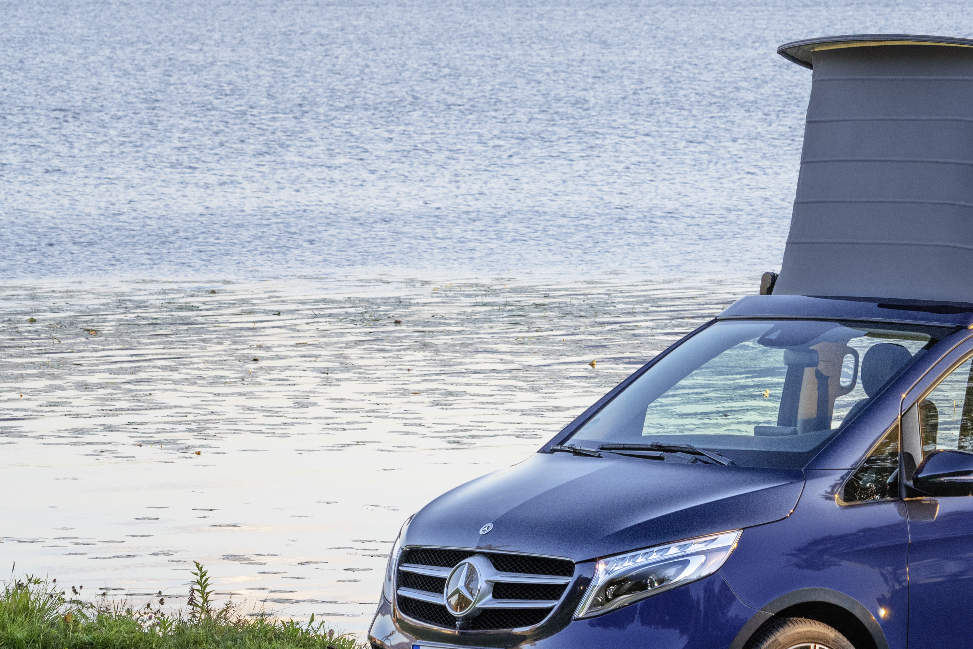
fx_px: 6676
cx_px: 515
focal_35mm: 247
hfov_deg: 8.3
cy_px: 103
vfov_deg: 5.6
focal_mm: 102
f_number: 8
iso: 200
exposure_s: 1/100
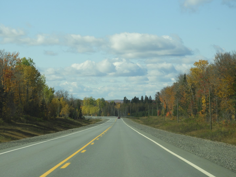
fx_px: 852
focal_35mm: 125
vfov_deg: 11.9
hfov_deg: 15.8
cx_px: 118
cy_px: 88
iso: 100
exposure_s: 1/640
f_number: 5
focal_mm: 22.4
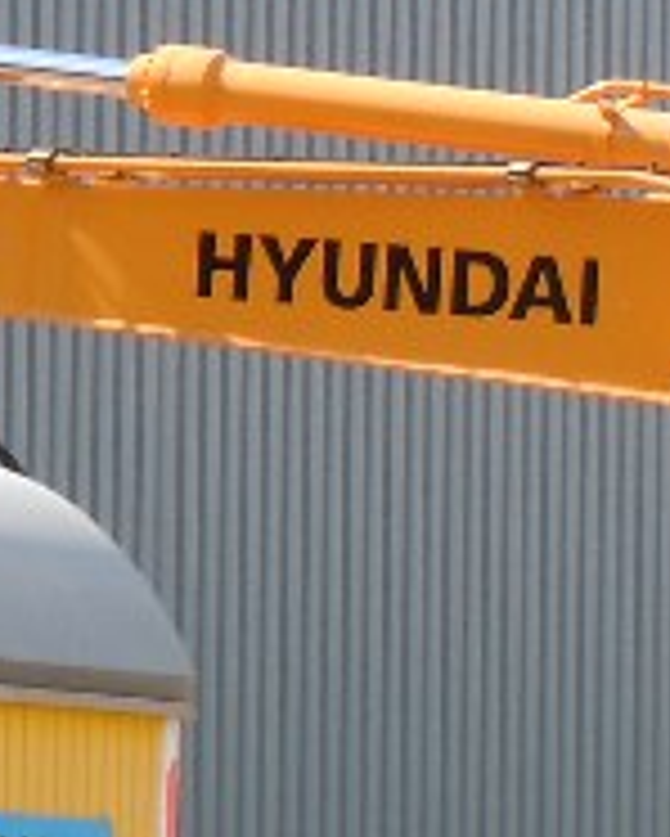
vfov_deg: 3.0
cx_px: 1318
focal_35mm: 638
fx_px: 15801
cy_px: 783
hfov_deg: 2.4
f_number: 4.6
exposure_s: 1/250
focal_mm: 27.4
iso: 100
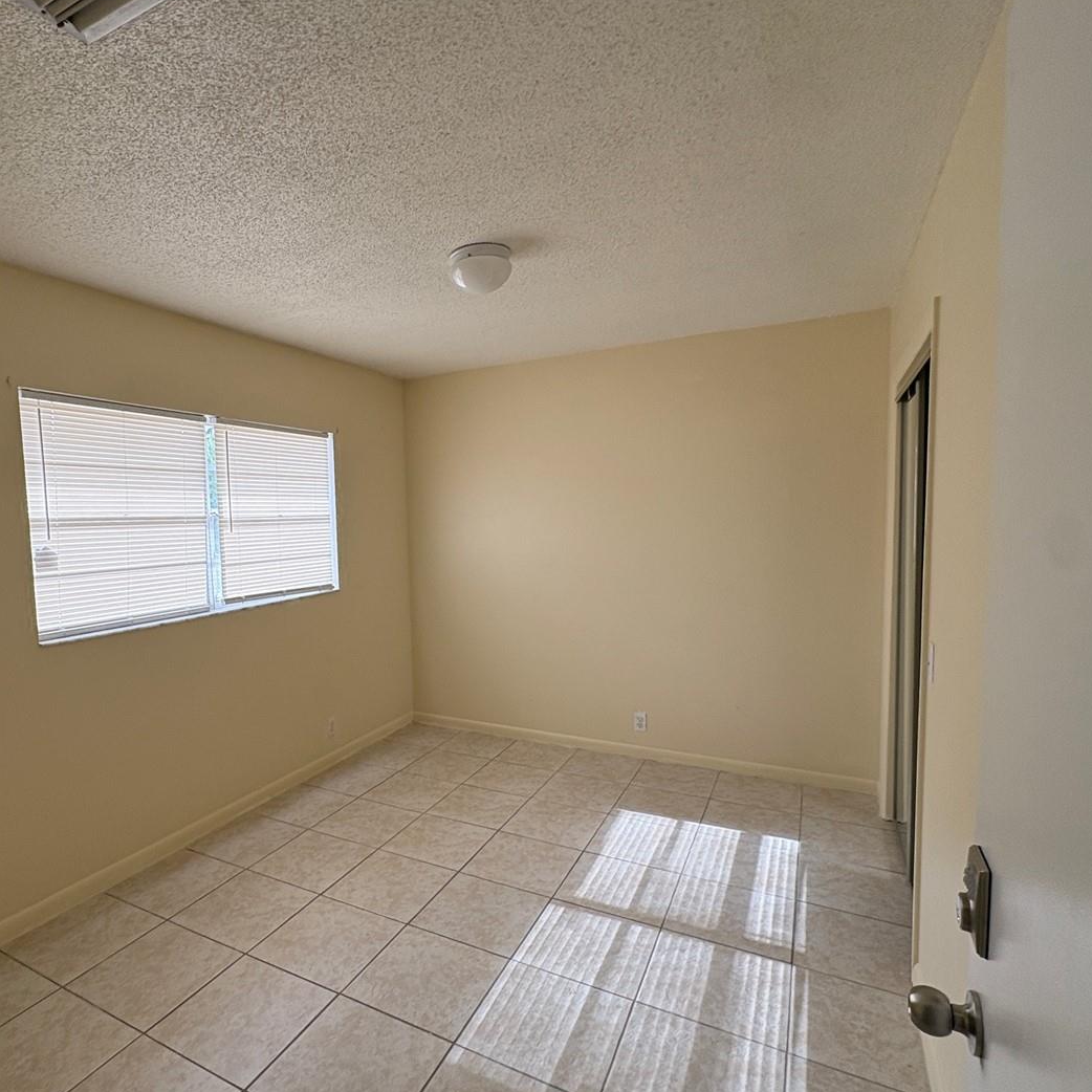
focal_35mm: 19
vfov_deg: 77.6
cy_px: 569
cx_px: 418
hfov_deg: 76.5
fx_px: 678
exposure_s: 1/138
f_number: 2.2
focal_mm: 2.22
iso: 50
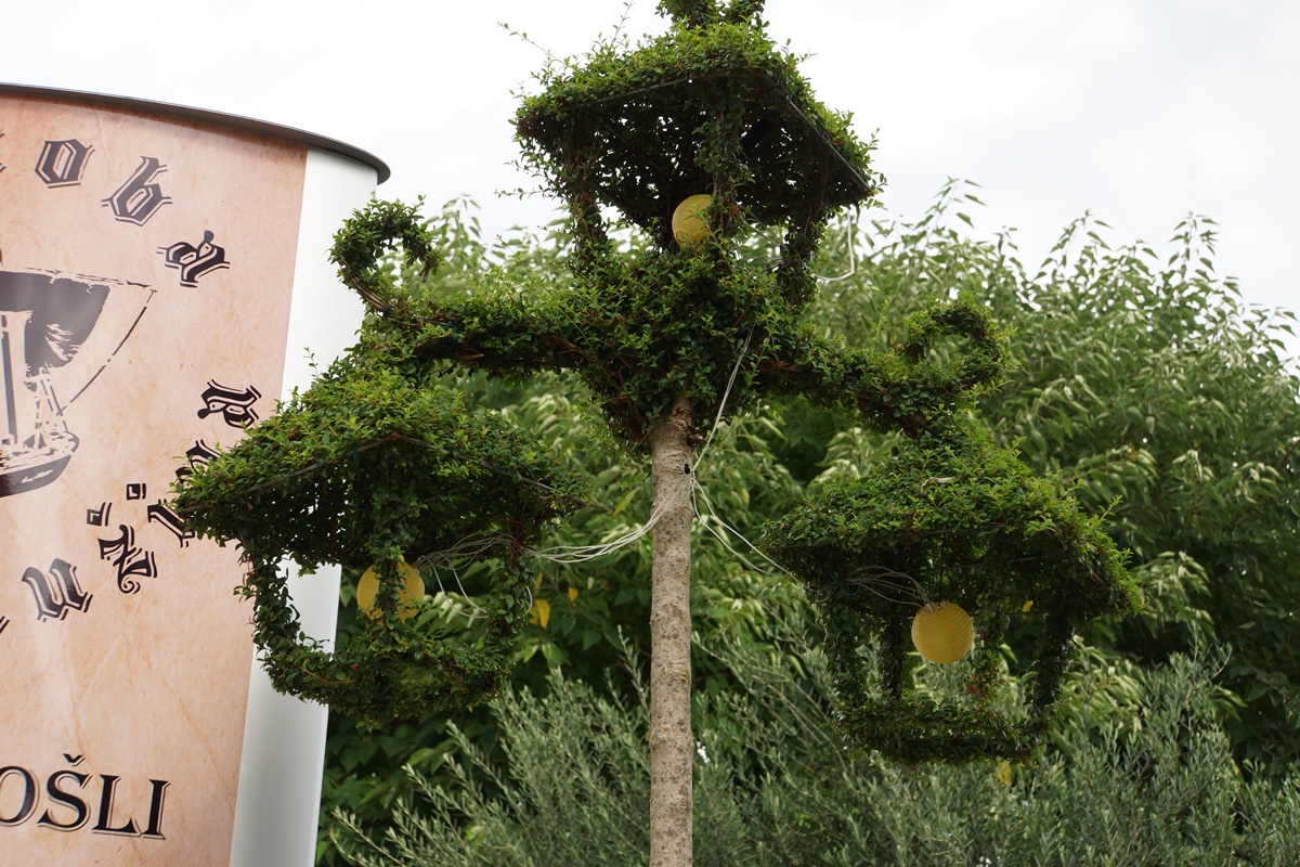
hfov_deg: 40.3
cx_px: 650
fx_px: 1769
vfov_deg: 27.5
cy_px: 434
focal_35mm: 49
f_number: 5
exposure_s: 1/400
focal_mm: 33
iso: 400
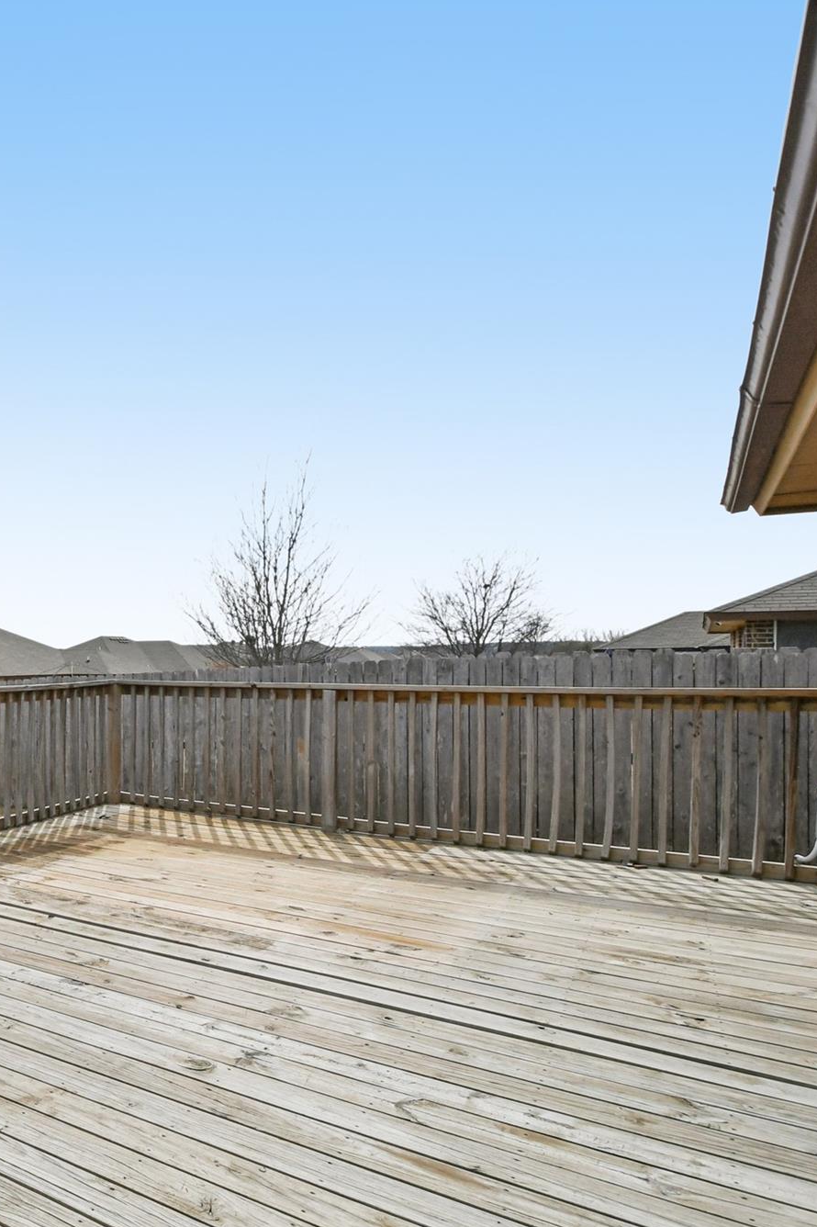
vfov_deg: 76.1
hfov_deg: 47.5
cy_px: 608
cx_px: 36
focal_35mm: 23
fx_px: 783
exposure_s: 1/3200
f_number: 8
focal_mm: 10
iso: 400
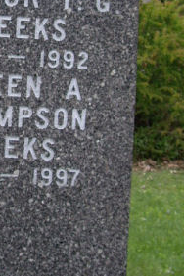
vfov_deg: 18.0
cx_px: 0
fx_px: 859
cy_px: 24
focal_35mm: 112
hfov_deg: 12.1
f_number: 4.3
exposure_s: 1/250
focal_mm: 6.2
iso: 64
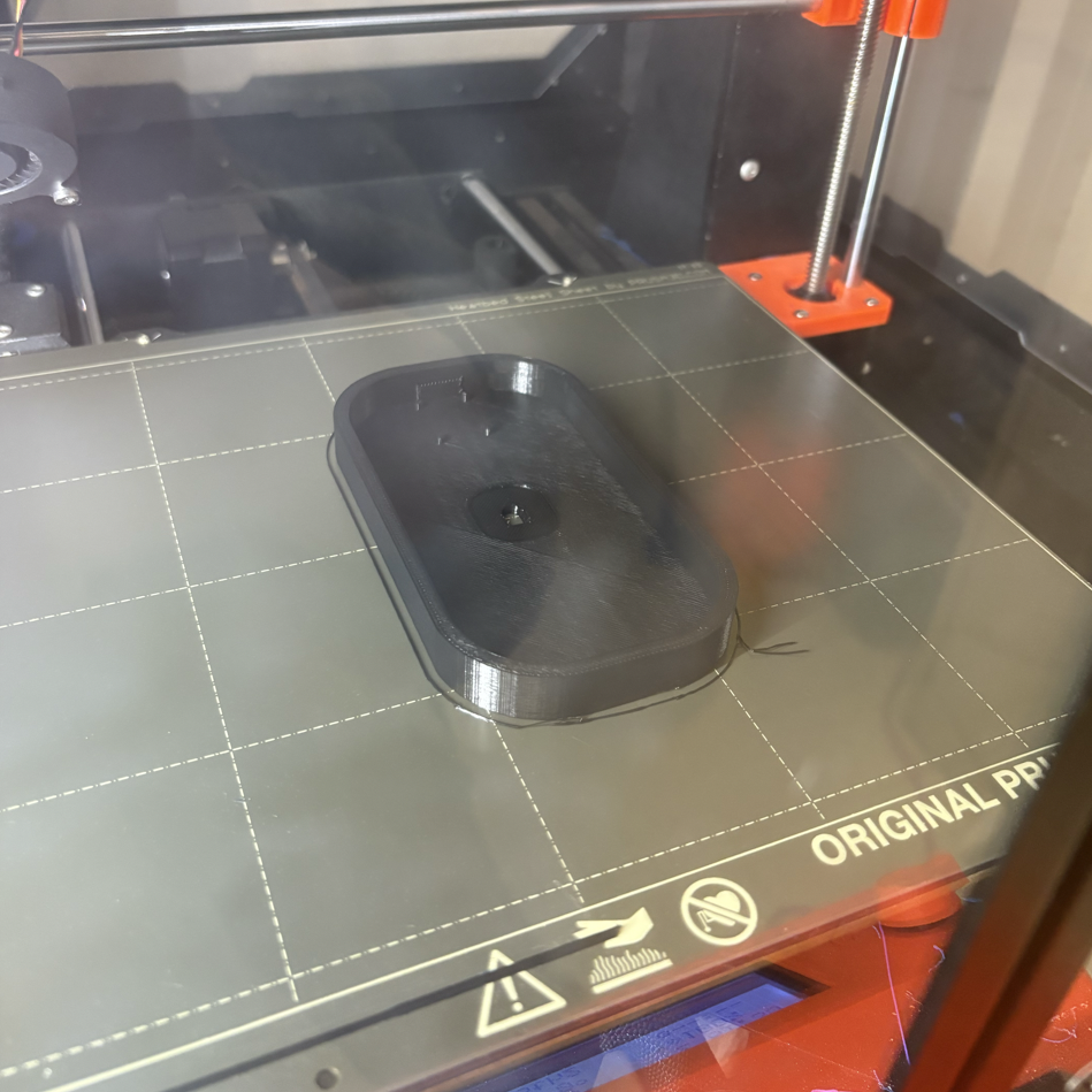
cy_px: 467
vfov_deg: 52.3
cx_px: 549
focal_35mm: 31
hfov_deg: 52.5
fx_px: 1106
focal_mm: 5.96
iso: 320
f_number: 1.6
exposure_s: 1/54
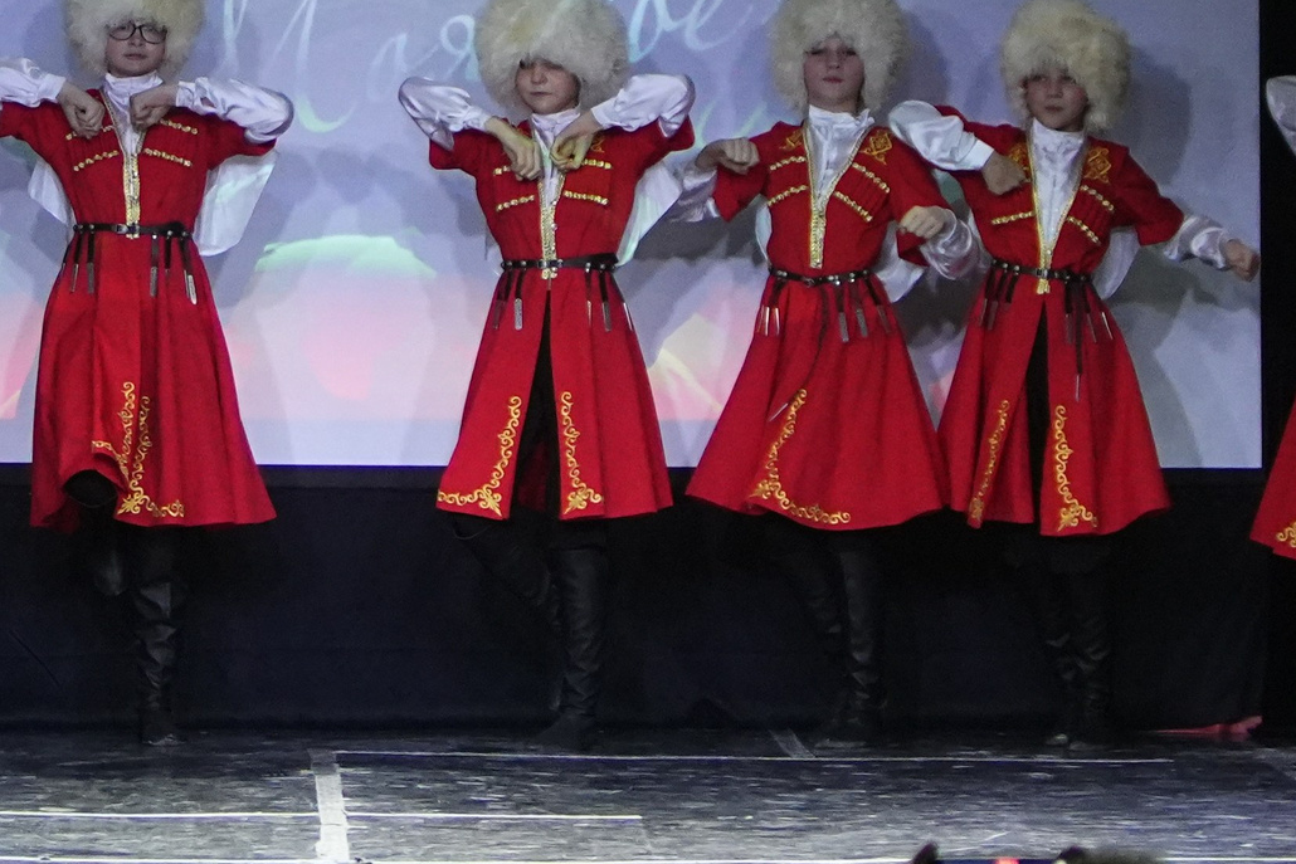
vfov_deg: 5.2
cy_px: -186
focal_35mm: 261
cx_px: 301
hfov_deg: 7.9
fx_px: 9397
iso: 4000
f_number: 2.8
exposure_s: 1/400
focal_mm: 70
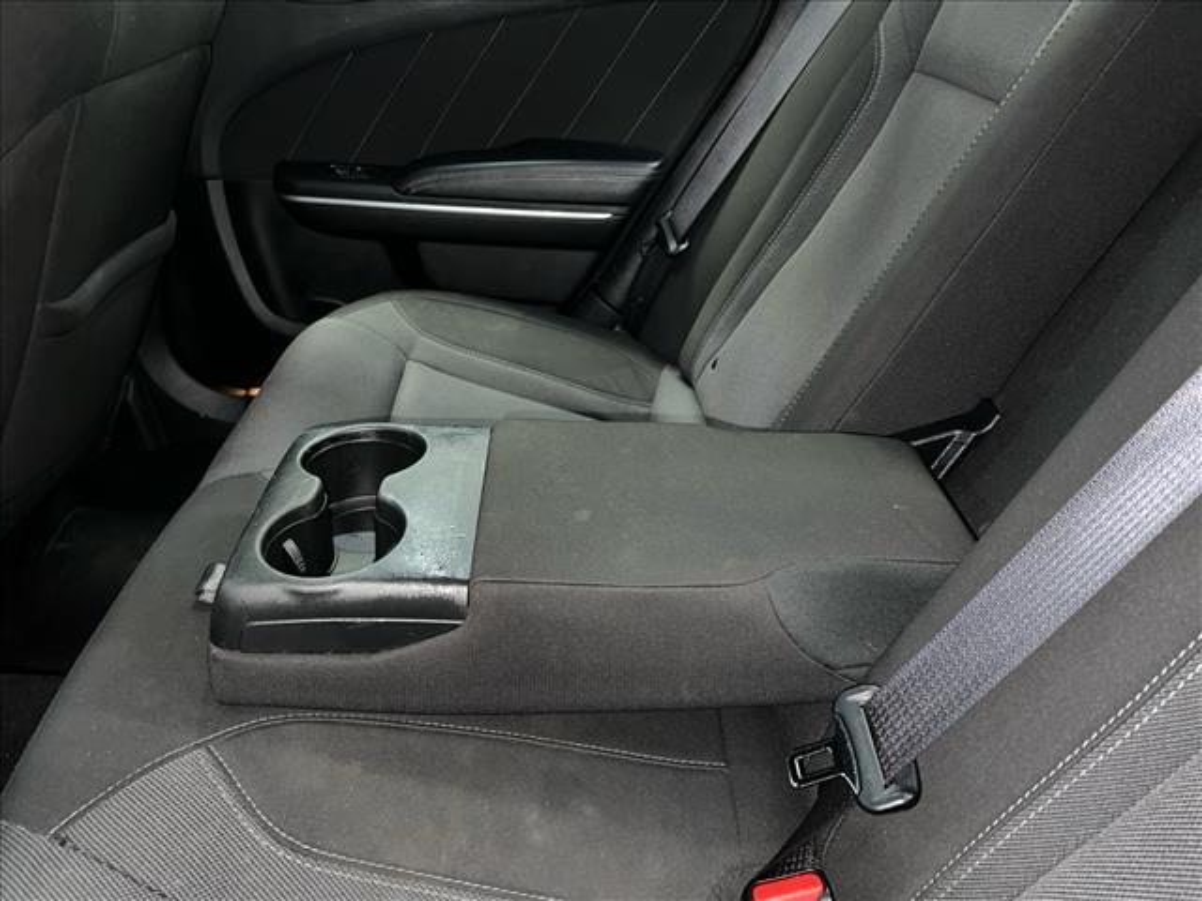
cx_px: 601
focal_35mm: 26
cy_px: 450
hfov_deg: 67.3
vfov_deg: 53.1
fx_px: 903
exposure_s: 1/4
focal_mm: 5.7
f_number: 1.5
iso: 100
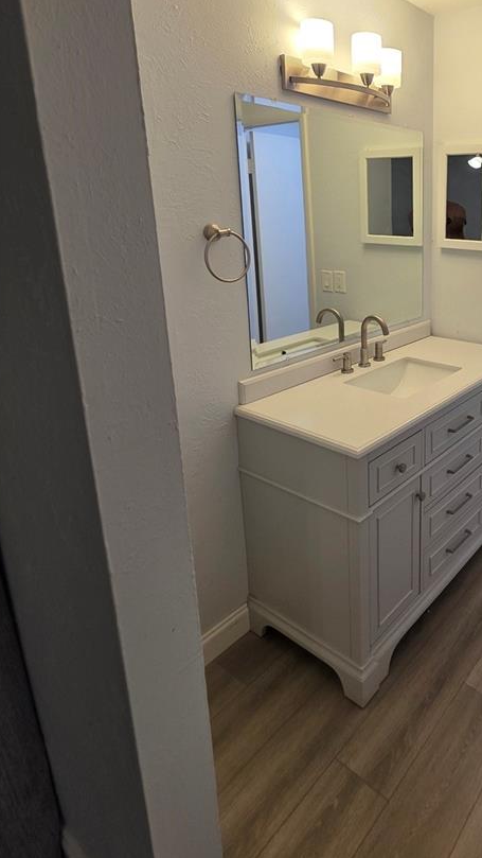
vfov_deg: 81.9
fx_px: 477
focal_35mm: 21
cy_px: 310
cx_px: 427
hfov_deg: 48.4
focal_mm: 2.2
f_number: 1.9
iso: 100
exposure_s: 1/120
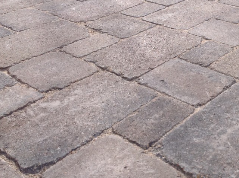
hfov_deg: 33.9
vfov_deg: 26.0
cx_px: 170
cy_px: 82
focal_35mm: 56
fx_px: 386
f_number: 2.4
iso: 50
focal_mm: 4.28
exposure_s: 1/2016
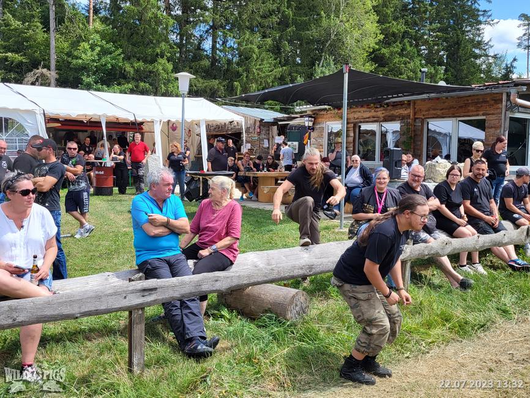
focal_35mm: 26
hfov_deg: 67.3
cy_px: 199
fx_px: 398
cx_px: 265
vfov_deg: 53.1
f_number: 1.8
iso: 40
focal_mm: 5.4
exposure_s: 1/1041
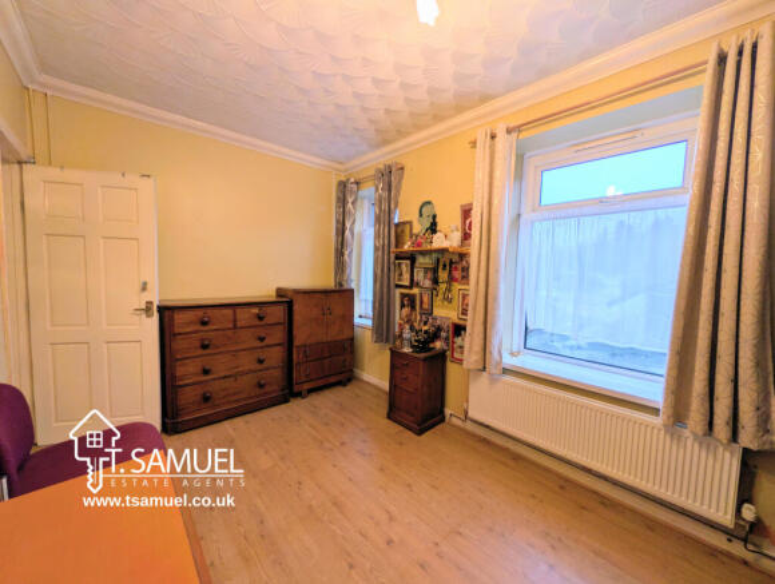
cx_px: 388
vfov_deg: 94.7
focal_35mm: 12
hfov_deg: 110.4
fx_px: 269
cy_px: 292
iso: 46
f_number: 1.95
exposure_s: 1/20
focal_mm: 2.23
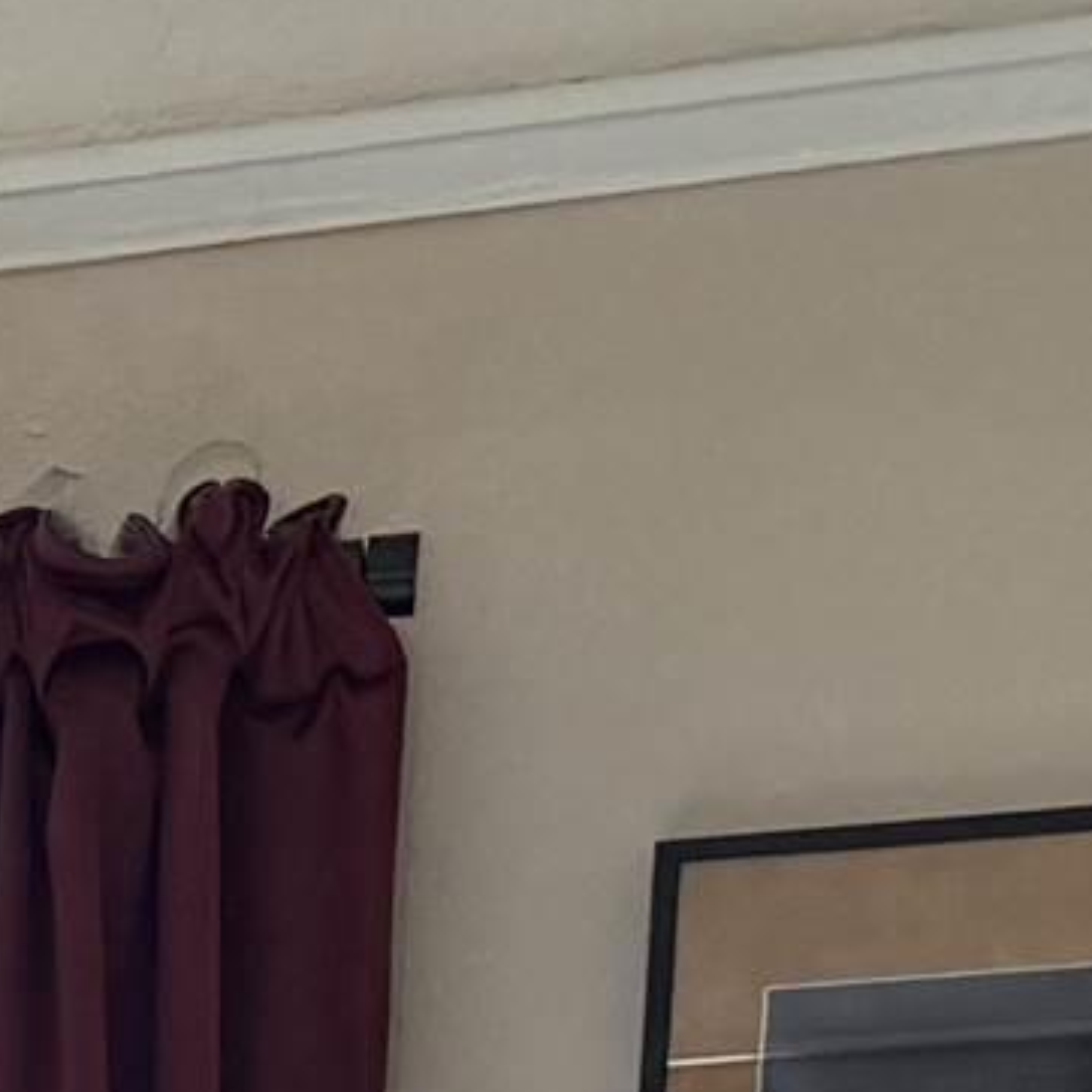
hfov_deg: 7.5
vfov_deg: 8.5
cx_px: -2965
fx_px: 6424
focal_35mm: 180
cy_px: 3020
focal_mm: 6.76
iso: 80
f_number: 1.78
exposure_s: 1/155
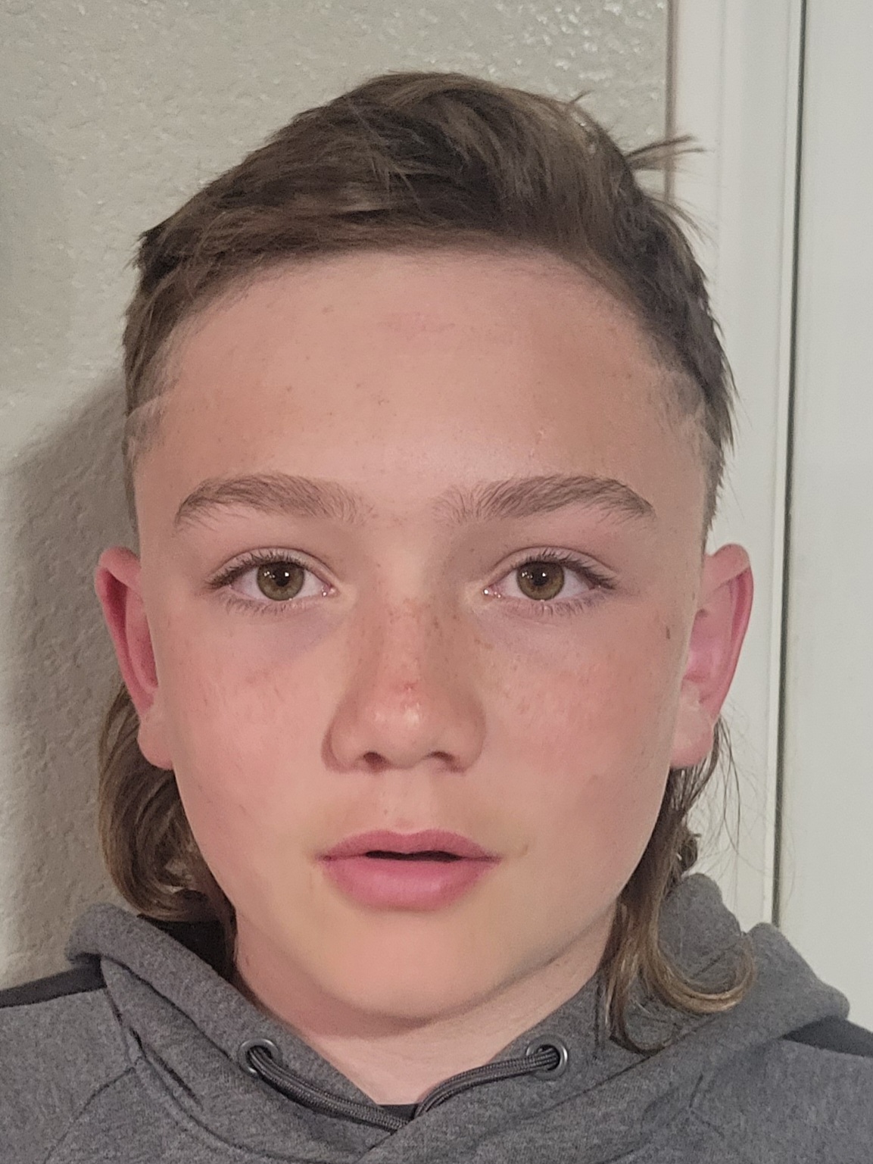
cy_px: 582
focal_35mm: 26
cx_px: 436
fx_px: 874
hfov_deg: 53.1
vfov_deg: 67.3
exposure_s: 1/40
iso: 640
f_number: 1.8
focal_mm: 5.4
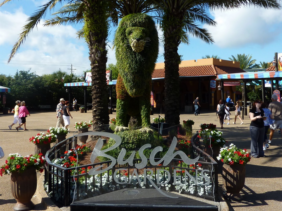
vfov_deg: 39.5
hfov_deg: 51.3
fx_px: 293
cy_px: 88
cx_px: 154
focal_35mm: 36
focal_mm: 4.1
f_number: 4.5
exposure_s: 1/400
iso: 80
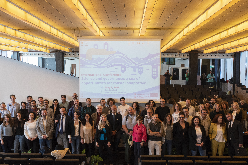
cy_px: 101
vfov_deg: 31.1
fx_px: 296
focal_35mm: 43
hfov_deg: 45.4
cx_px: 120
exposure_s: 1/80
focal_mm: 35
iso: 1000
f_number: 7.1
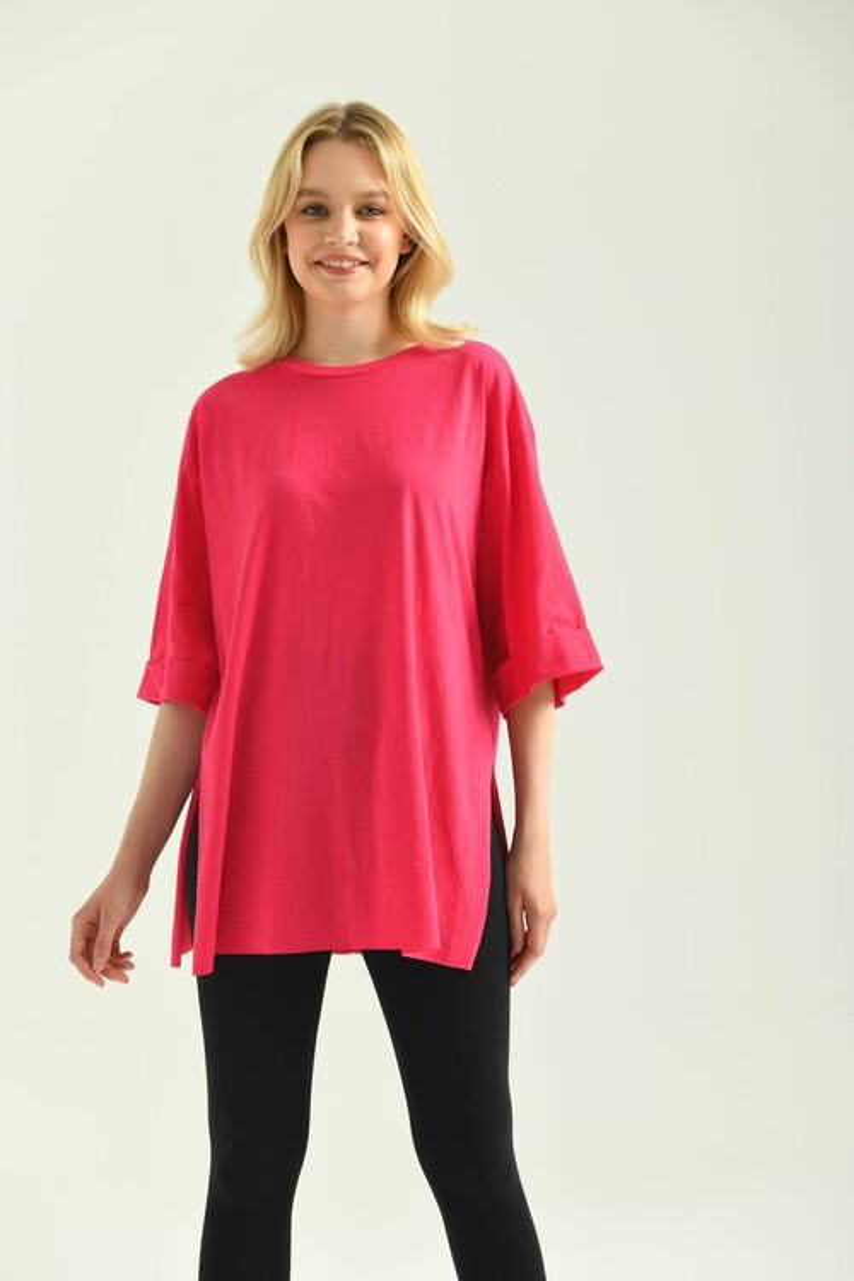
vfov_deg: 28.8
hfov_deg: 19.5
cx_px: 427
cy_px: 640
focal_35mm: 70
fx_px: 2491
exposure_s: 1/160
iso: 125
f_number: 5.6
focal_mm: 70
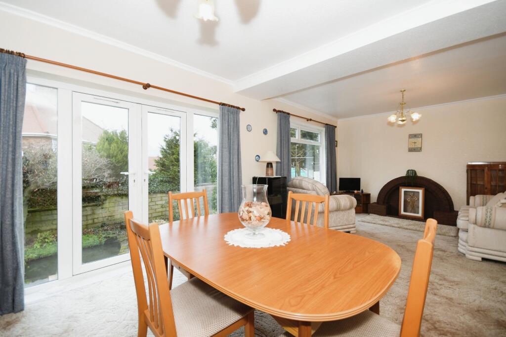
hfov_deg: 100.4
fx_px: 211
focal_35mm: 15
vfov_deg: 77.3
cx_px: 253
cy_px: 168
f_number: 8
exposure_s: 1/50
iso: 400
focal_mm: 10
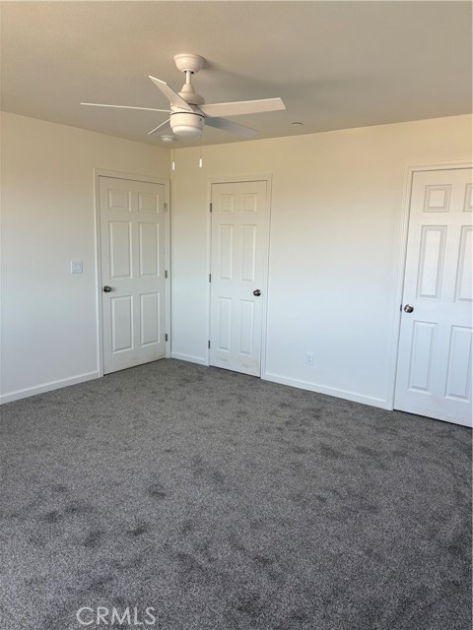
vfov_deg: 67.3
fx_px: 474
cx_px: 236
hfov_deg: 53.1
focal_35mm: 26
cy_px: 315
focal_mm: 5.96
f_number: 1.6
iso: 64
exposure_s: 1/120
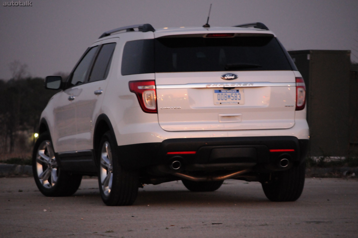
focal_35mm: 202
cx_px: 179
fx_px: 2011
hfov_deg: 10.2
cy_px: 119
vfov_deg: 6.8
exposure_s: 1/10
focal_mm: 135
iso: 2500
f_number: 5
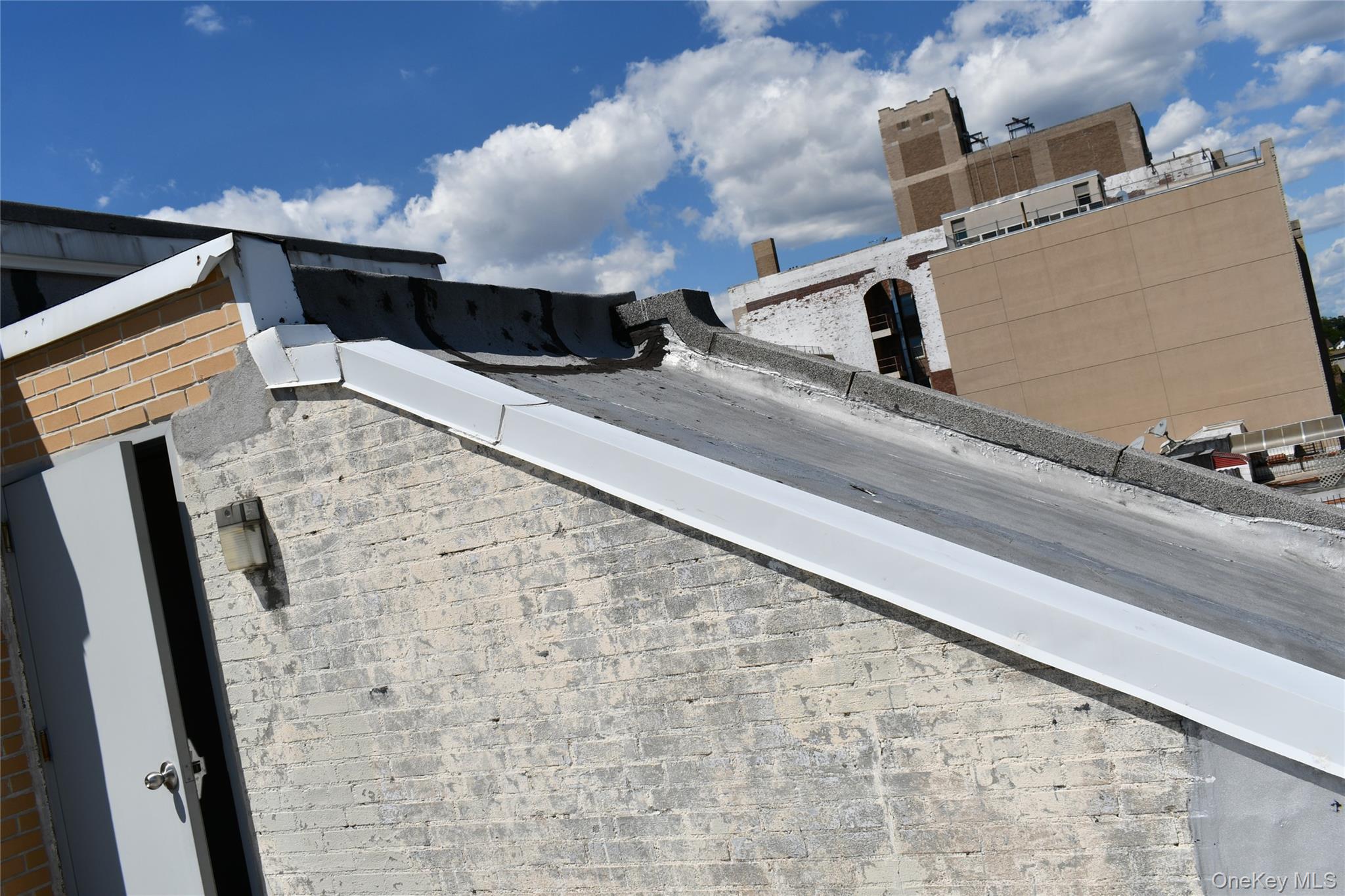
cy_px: 448
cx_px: 672
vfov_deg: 43.6
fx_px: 1121
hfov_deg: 61.9
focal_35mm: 30
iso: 100
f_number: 11
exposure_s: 1/500
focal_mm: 20
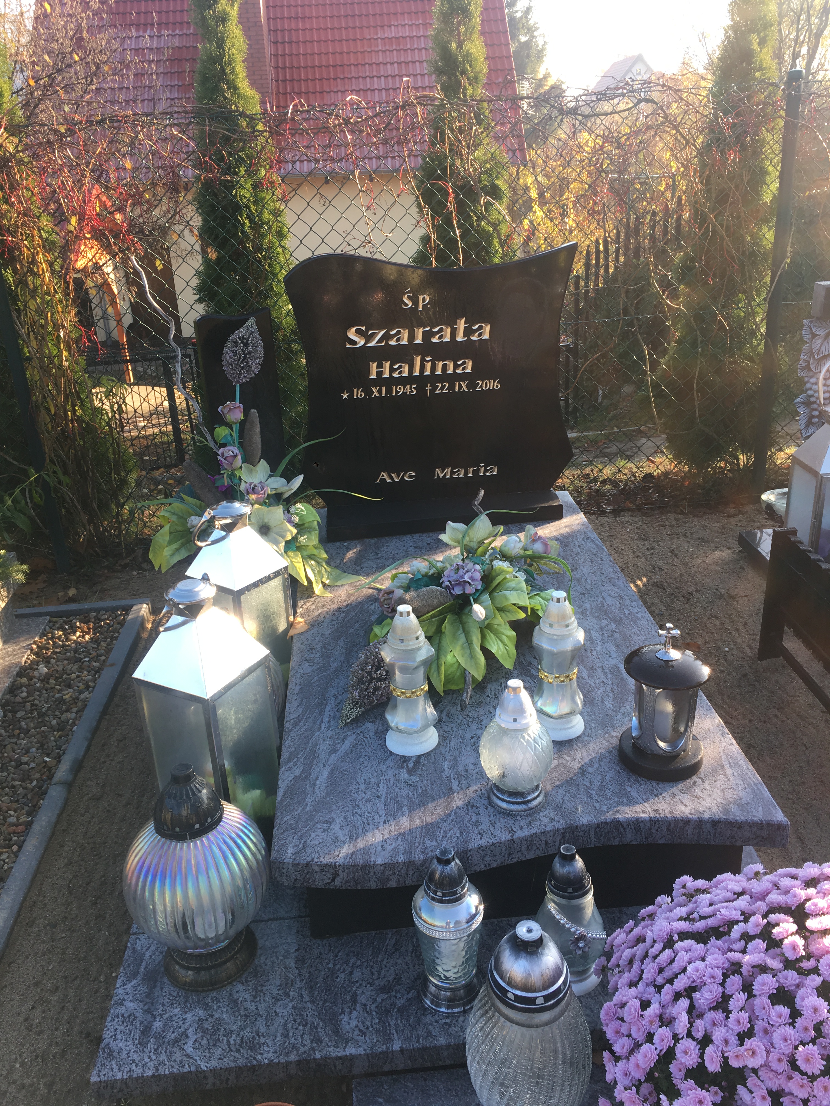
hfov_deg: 48.2
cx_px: 415
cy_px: 553
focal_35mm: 29
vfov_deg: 61.7
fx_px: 927
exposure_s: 1/150
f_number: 2.2
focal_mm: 4.15
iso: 25
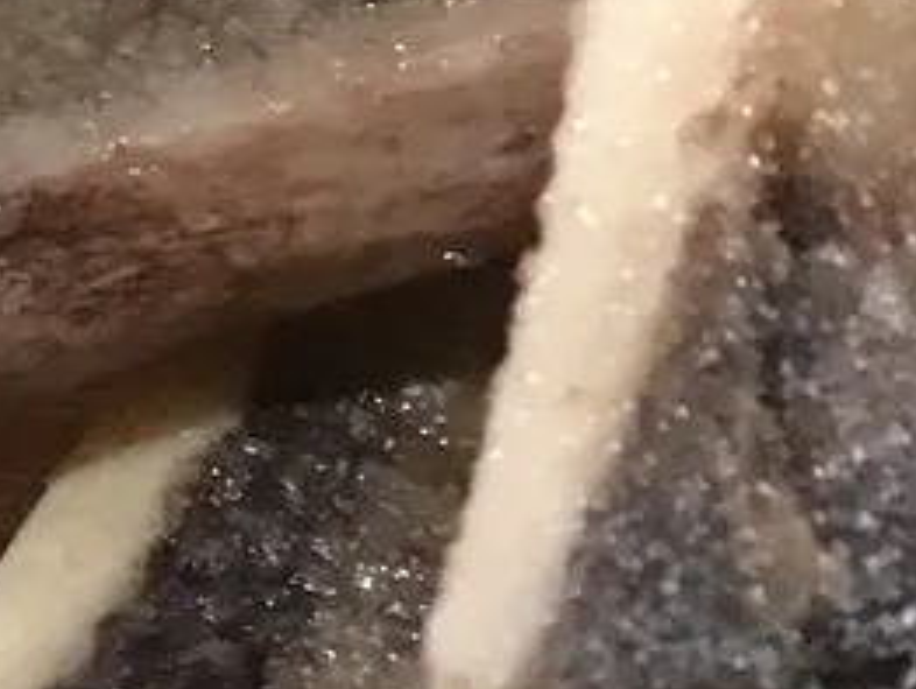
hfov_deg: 10.4
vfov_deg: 8.3
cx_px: 1762
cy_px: -273
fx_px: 4688
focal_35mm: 177
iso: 500
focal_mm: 4.15
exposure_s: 1/15
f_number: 2.2
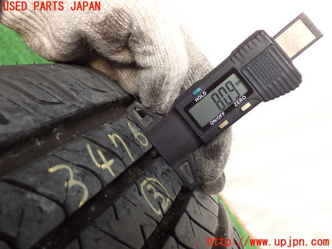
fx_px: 393
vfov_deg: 35.1
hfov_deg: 45.8
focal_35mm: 41
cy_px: 124
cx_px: 166
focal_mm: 7.31
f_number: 2.8
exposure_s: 1/125
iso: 400
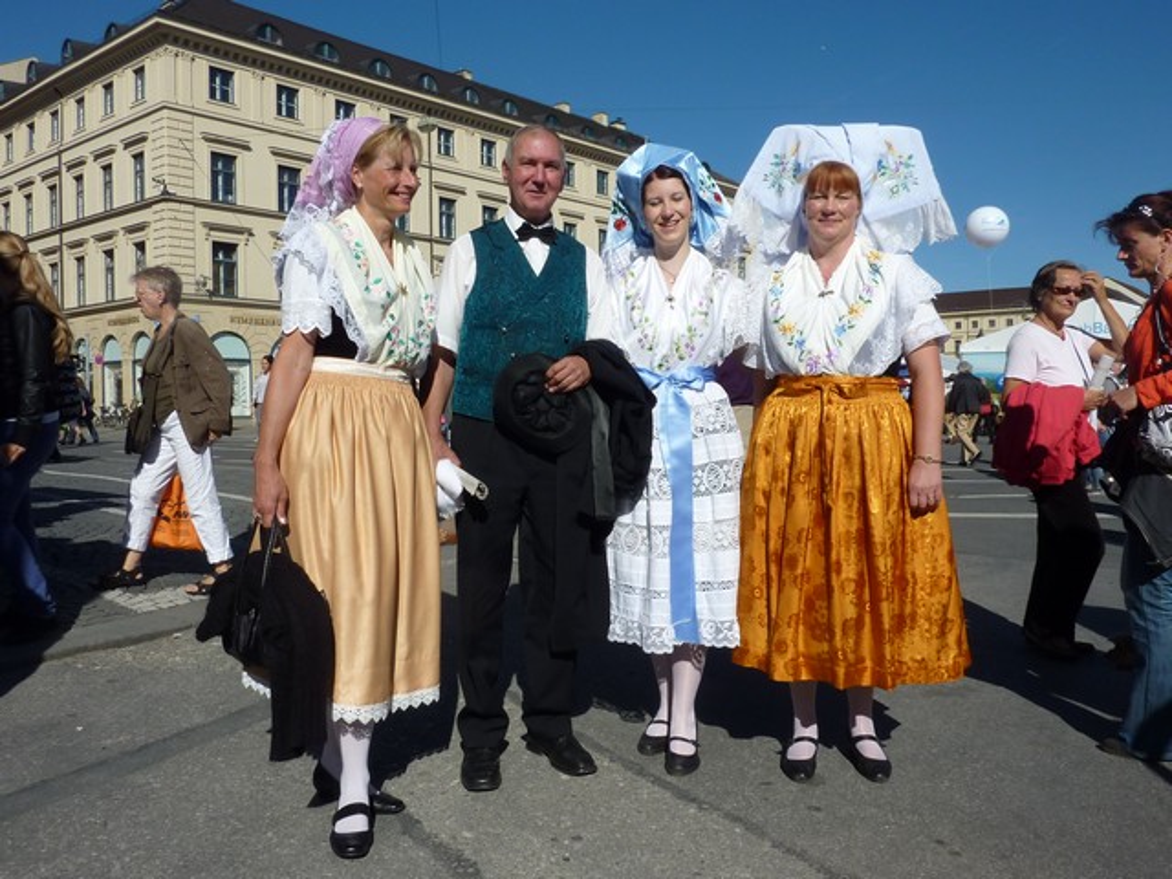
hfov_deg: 63.4
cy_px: 440
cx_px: 586
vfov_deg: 49.7
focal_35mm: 28
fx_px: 948
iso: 80
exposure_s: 1/800
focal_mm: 4.1
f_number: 5.6
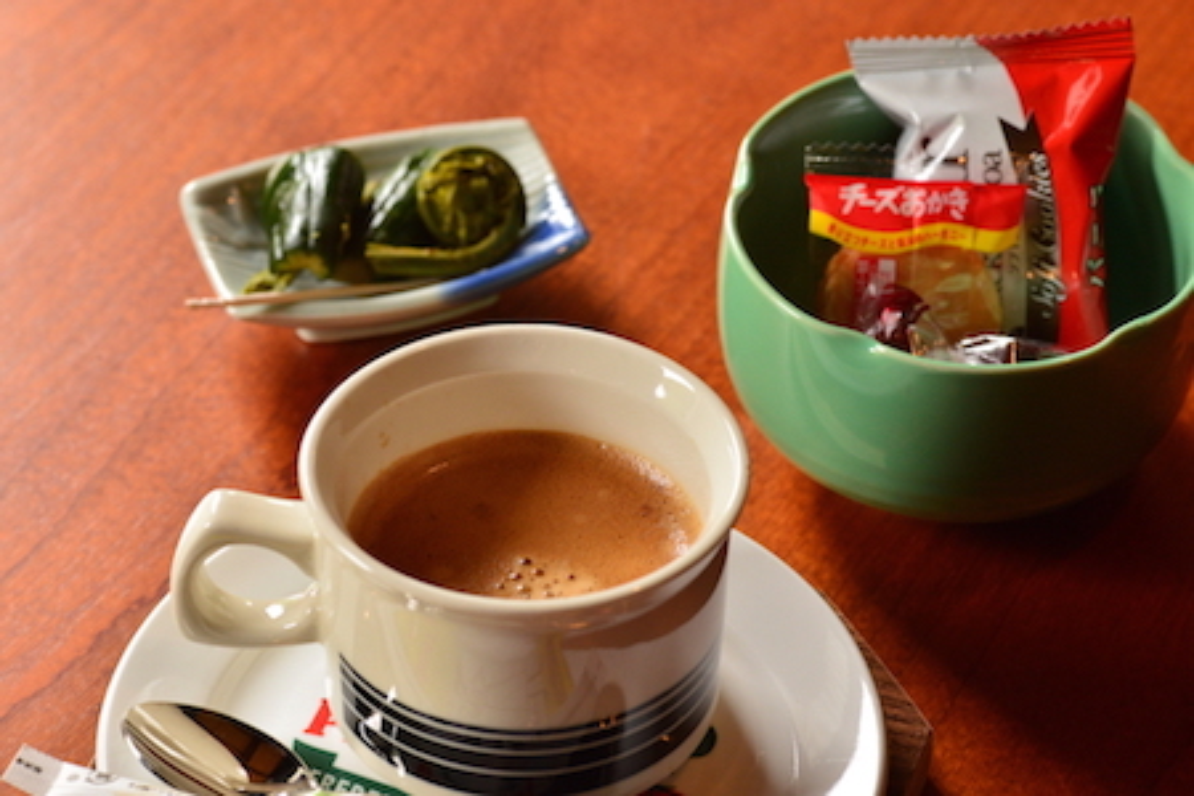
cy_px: 398
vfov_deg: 13.7
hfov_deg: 20.4
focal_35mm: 100
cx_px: 597
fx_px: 3316
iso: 1600
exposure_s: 1/80
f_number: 10
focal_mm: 100
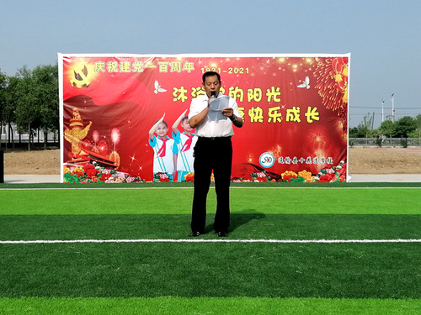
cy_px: 158
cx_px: 210
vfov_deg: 29.7
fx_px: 596
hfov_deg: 38.9
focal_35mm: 49
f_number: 1.8
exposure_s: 1/1876
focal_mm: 5.3
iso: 50
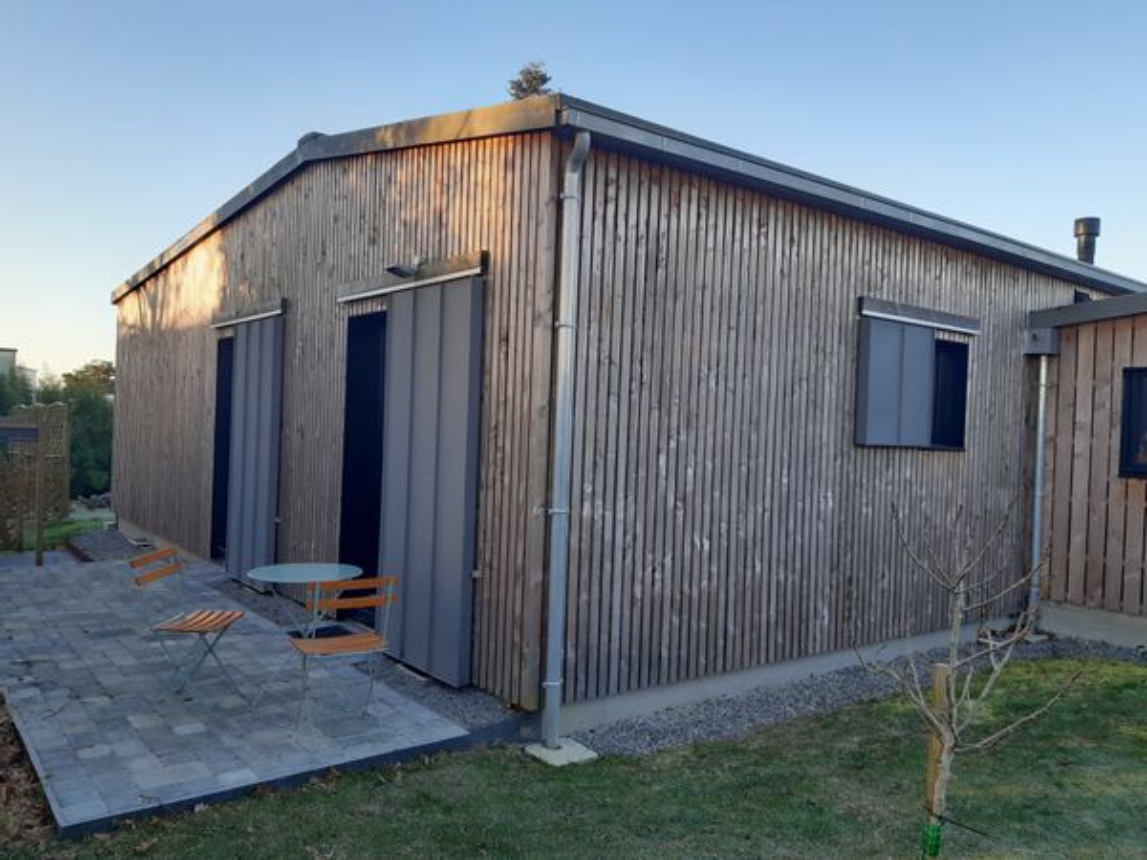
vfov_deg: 53.1
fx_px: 862
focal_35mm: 26
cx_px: 574
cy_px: 430
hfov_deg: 67.3
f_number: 1.7
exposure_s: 1/181
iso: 40
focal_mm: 3.92
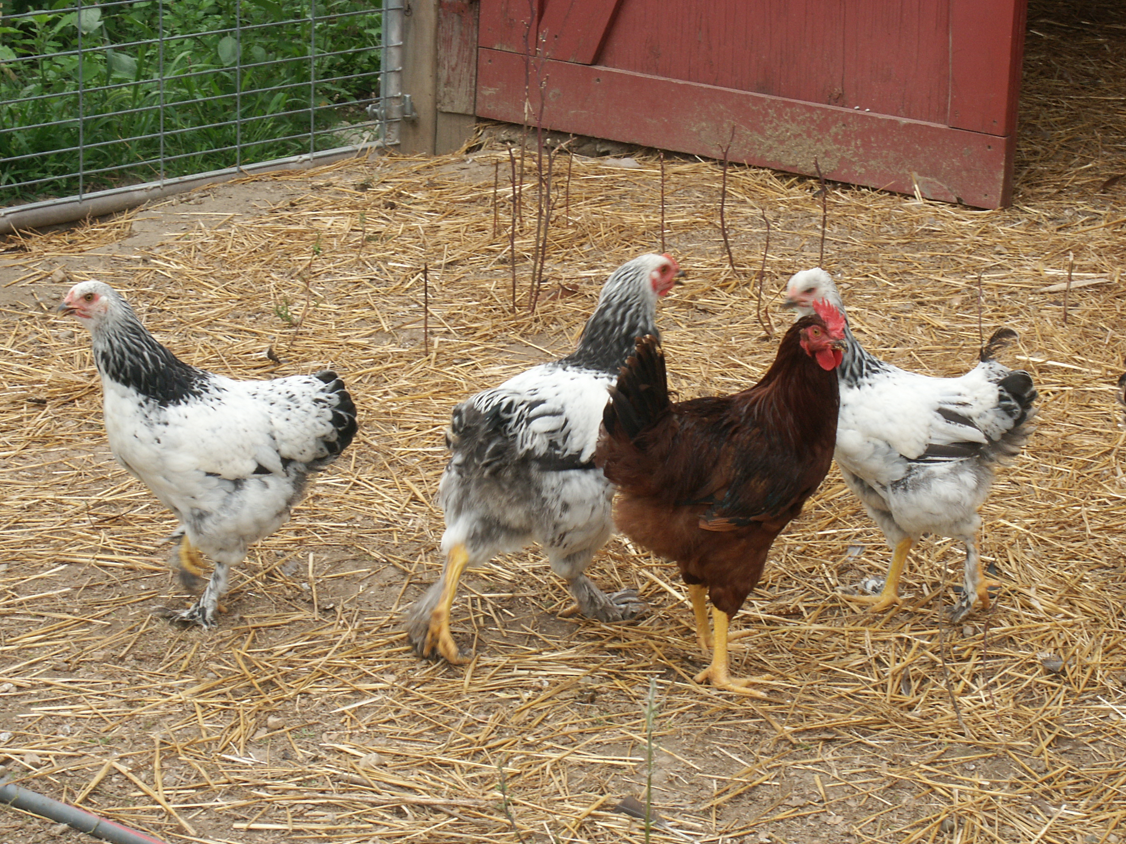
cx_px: 596
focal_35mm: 107
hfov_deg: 18.4
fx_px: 3480
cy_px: 453
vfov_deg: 13.8
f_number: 6.7
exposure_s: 1/90
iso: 100
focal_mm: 24.65
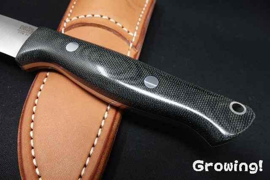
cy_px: 90
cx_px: 135
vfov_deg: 46.4
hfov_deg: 65.5
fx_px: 210
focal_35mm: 28
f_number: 6.3
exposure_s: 1/30
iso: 500
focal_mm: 10.4
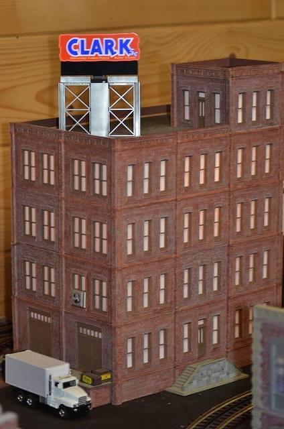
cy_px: 214
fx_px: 1248
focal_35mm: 105
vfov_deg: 19.5
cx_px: 142
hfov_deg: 13.0
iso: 800
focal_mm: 70
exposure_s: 1/60
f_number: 4
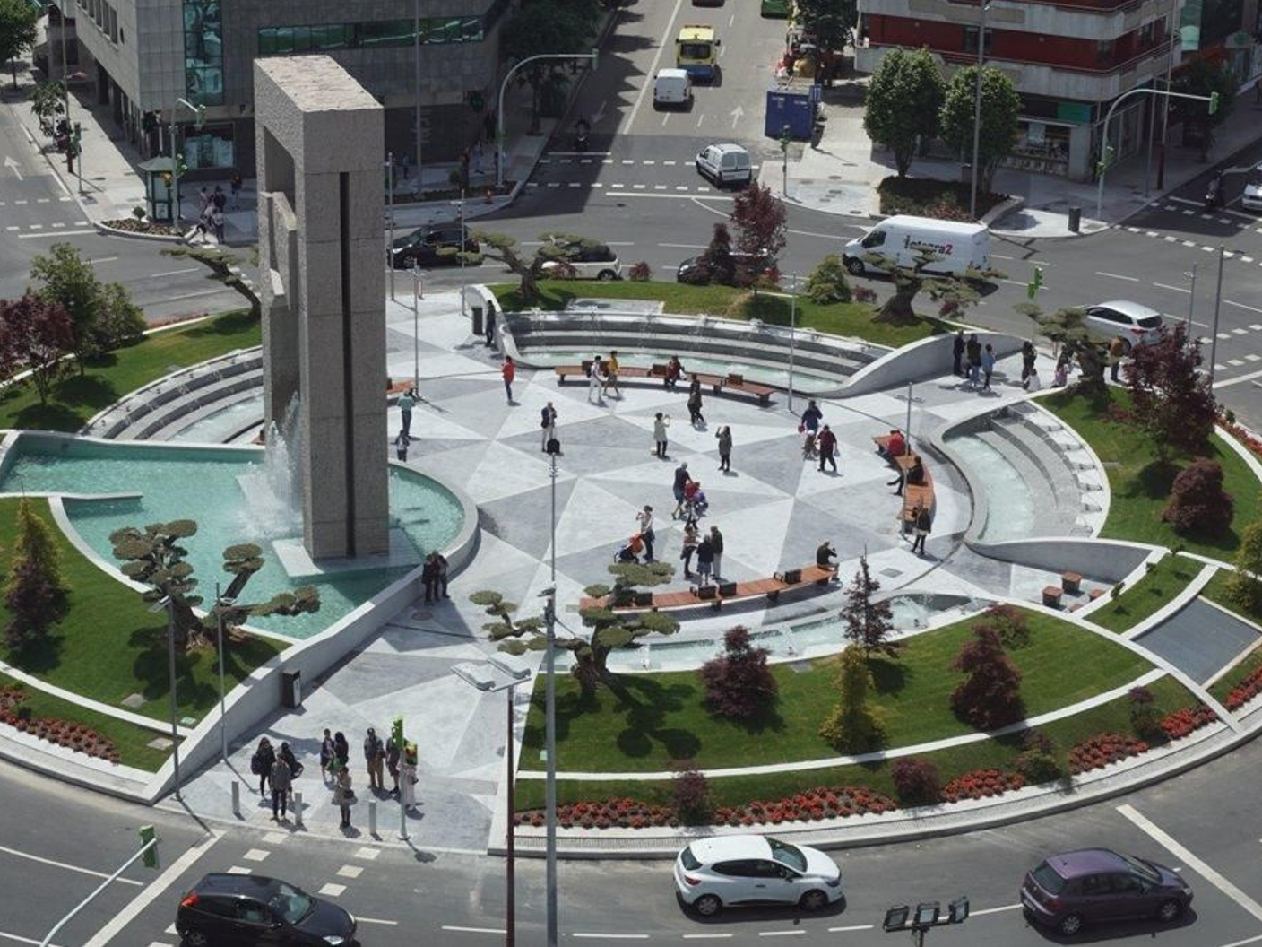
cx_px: 578
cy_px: 469
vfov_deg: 18.0
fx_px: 2989
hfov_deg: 23.8
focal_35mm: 82
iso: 100
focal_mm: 50
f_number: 8
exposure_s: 1/320
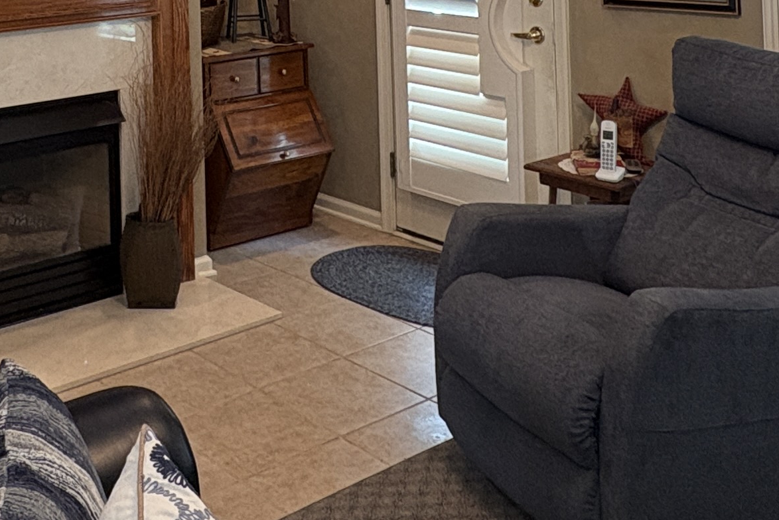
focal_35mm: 50
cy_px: -133
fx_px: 1082
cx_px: 147
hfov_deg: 38.0
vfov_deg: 24.1
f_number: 2.2
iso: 320
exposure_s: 1/60
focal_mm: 2.22
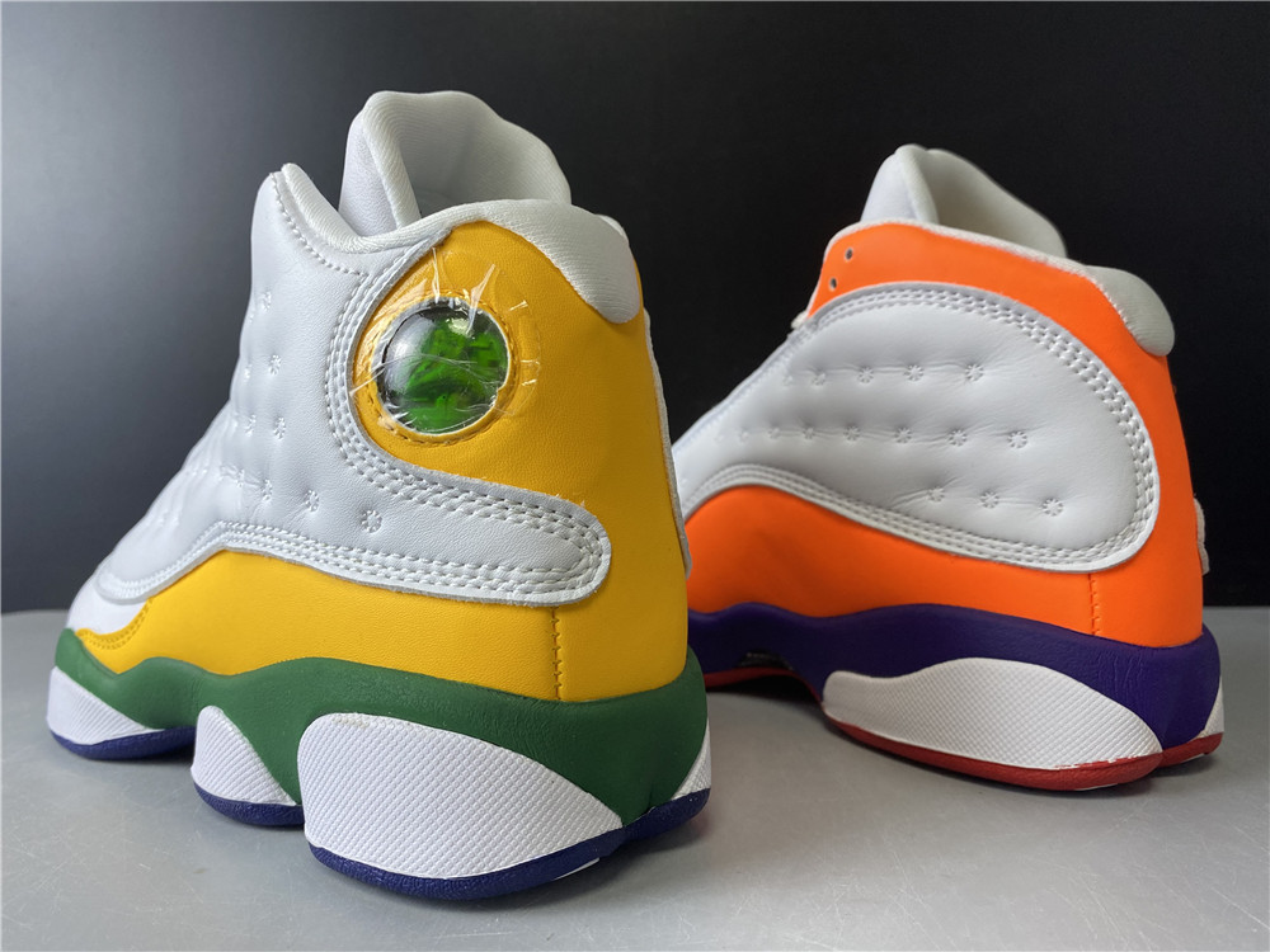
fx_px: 954
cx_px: 635
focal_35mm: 26
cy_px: 476
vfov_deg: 53.1
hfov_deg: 67.3
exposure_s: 1/100
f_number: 1.8
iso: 80
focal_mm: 4.25
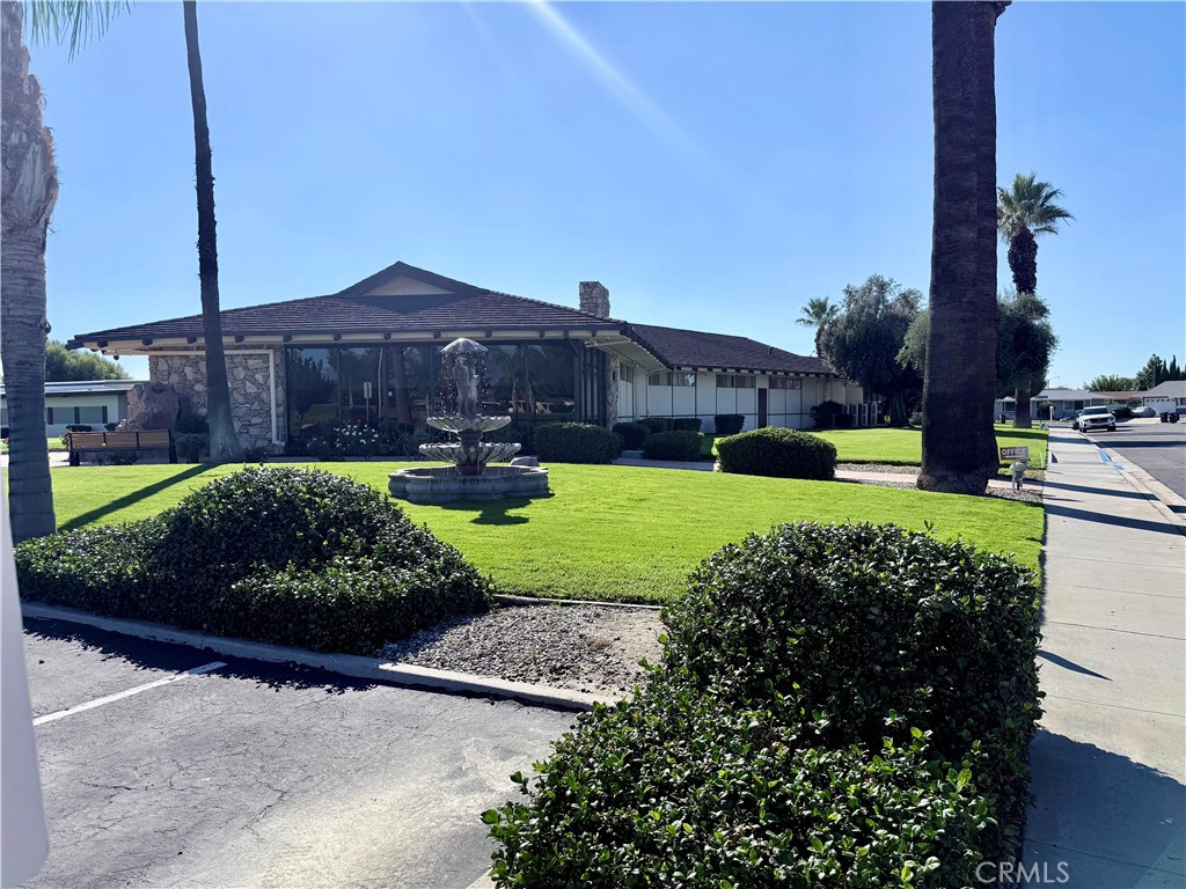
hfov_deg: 71.6
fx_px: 822
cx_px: 593
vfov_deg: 56.8
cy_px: 444
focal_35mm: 24
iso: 80
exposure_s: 1/6711
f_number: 1.78
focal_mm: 6.76
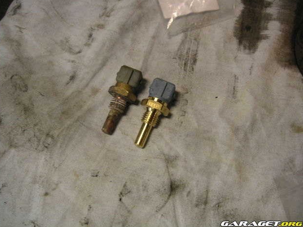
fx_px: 341
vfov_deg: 36.8
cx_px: 149
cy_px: 112
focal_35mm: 39
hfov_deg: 47.9
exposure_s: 1/20
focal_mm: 6
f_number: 2.8
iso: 100
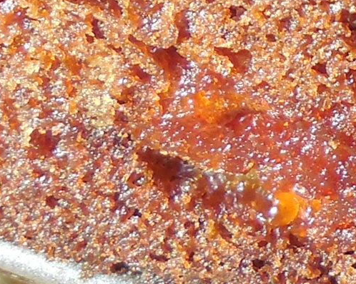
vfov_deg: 4.4
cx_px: 1091
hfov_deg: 5.4
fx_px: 3570
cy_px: -567
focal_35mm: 339
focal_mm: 9.4
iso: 125
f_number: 4
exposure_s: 1/40
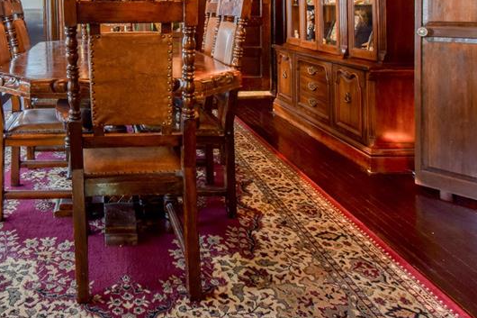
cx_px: 124
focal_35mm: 29
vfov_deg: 42.5
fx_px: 384
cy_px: 55
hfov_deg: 60.5
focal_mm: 10
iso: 320
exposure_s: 1/2
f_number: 13
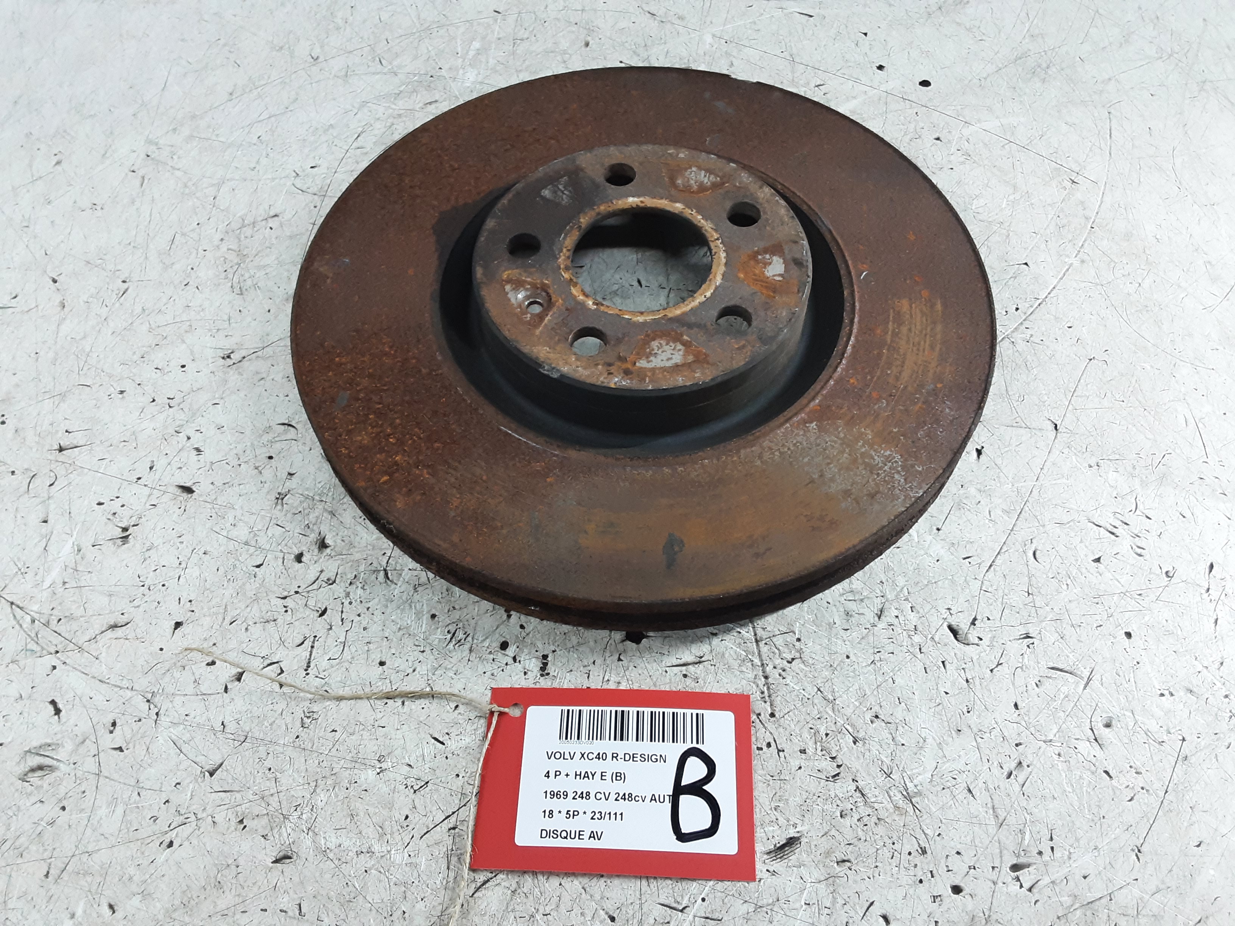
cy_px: 463
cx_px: 618
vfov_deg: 51.4
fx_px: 963
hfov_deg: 65.3
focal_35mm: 27
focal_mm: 2.91
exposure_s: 1/33
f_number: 1.9
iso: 160
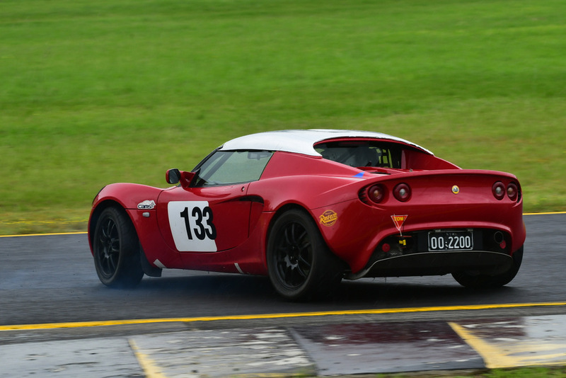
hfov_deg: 6.9
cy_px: 189
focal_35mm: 300
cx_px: 283
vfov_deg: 4.6
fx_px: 4718
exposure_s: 1/250
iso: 400
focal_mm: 200
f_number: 11
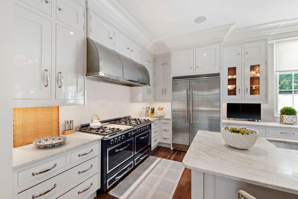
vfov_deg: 77.3
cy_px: 100
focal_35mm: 15
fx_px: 124
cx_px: 149
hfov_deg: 100.4
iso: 100
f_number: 8
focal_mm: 10
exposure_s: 1/2.5
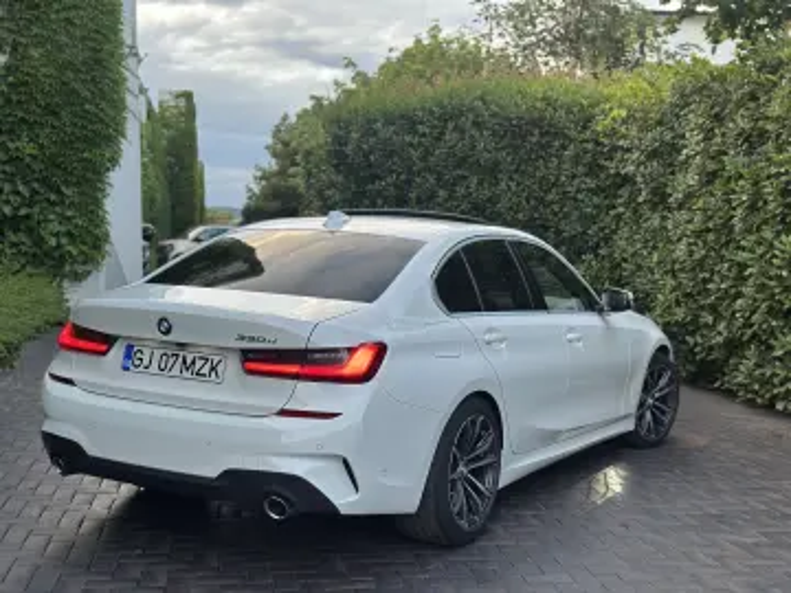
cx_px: 396
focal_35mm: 48
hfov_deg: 39.7
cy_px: 296
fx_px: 1097
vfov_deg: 30.3
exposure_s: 1/121
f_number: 1.78
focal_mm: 6.86
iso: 80
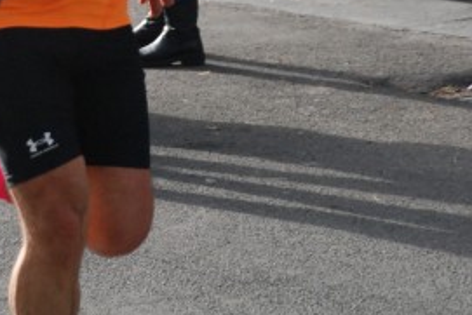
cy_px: -90
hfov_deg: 7.7
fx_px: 3489
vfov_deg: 5.1
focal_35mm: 266
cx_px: 128
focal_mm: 80
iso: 1000
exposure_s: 1/1000
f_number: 5.6
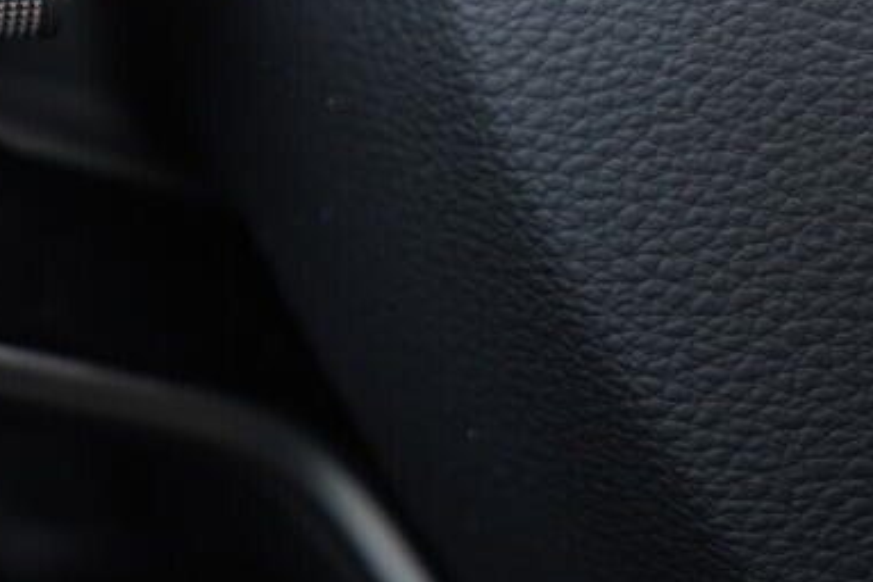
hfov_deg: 20.1
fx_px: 2328
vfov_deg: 13.8
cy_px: -126
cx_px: -143
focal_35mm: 96
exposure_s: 1/40
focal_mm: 24
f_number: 2.8
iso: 250
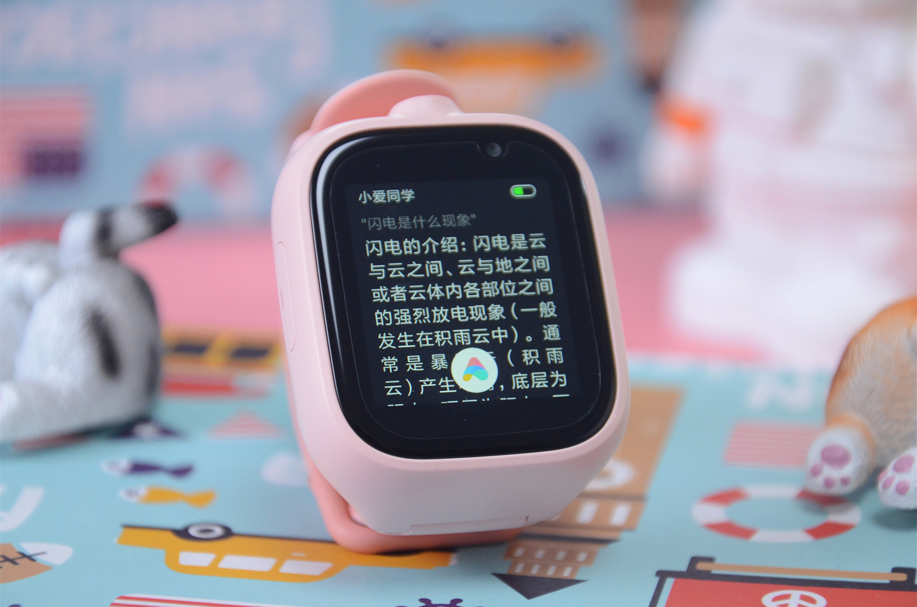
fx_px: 3507
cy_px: 304
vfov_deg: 9.9
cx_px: 458
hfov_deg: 14.9
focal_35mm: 138
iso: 1250
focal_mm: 92
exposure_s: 1/125
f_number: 5.6
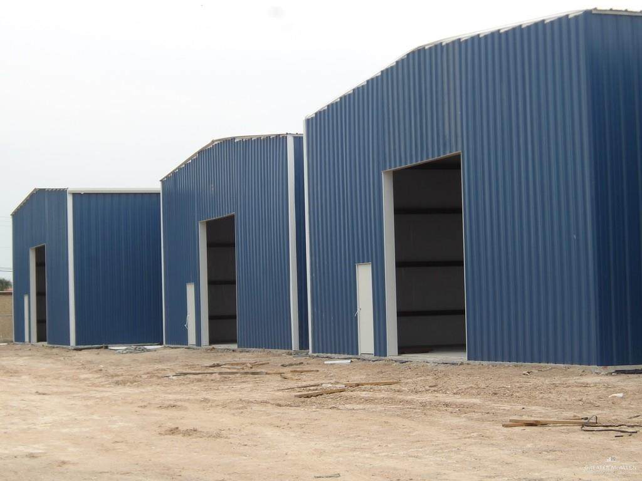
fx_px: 1614
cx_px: 321
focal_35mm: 87
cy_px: 240
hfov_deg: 22.5
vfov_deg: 17.0
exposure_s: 1/183
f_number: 5.6
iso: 100
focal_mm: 15.6
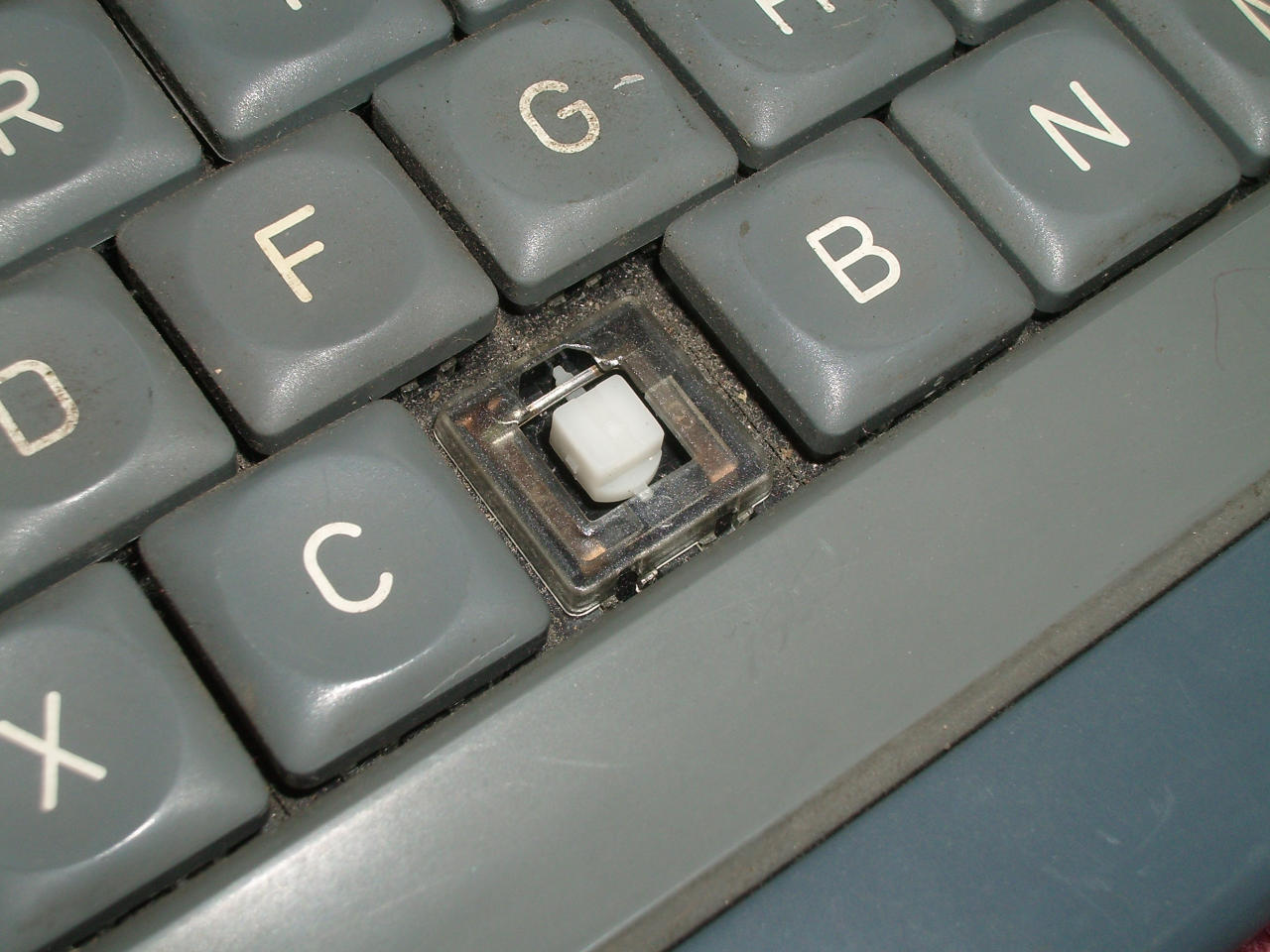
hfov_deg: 31.2
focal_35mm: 62
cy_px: 476
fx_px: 2275
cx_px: 635
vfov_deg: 23.7
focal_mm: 10.2
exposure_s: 1/60
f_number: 5.6
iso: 80
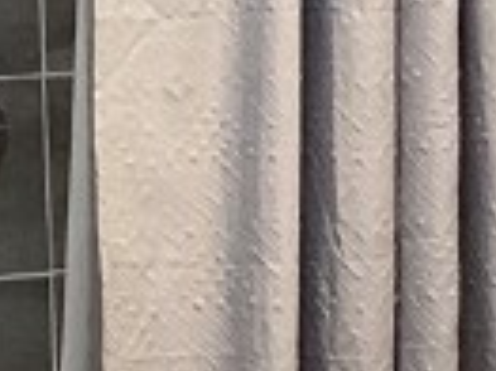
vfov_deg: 6.1
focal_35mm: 242
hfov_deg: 8.2
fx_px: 3464
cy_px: 382
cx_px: 345
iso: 160
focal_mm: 3.3
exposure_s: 1/60
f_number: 2.4
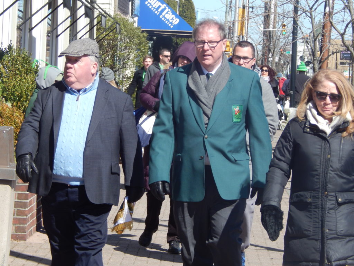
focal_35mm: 209
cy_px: 133
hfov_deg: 9.5
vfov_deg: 7.1
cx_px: 177
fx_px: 2137
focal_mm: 37.1
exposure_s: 1/400
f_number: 5.4
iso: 125
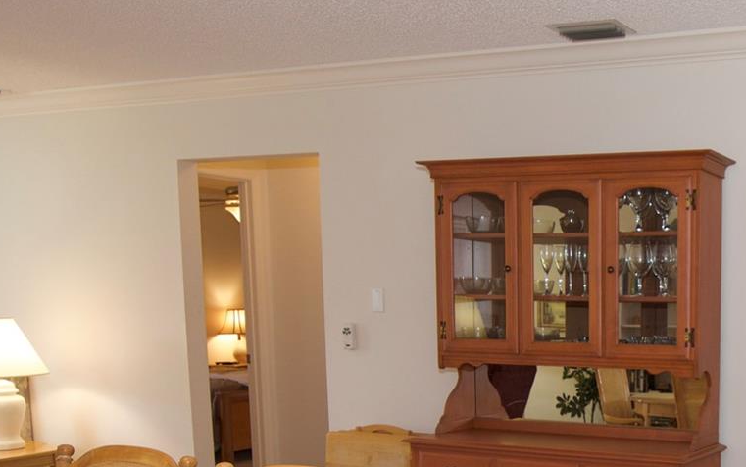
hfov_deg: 39.7
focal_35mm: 45
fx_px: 915
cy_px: 426
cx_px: 724
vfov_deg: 27.5
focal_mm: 14
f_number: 4
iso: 450
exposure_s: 1/60
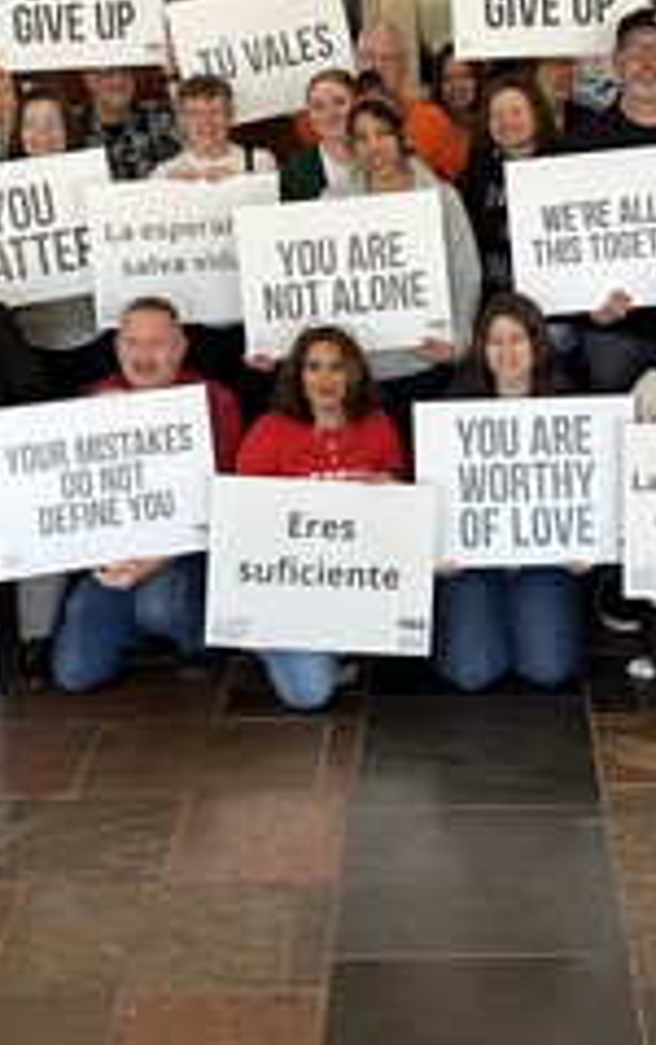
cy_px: 297
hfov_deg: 22.3
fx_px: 1654
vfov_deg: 34.5
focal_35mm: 58
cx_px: 433
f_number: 1.6
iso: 125
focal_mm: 5.1
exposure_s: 1/120
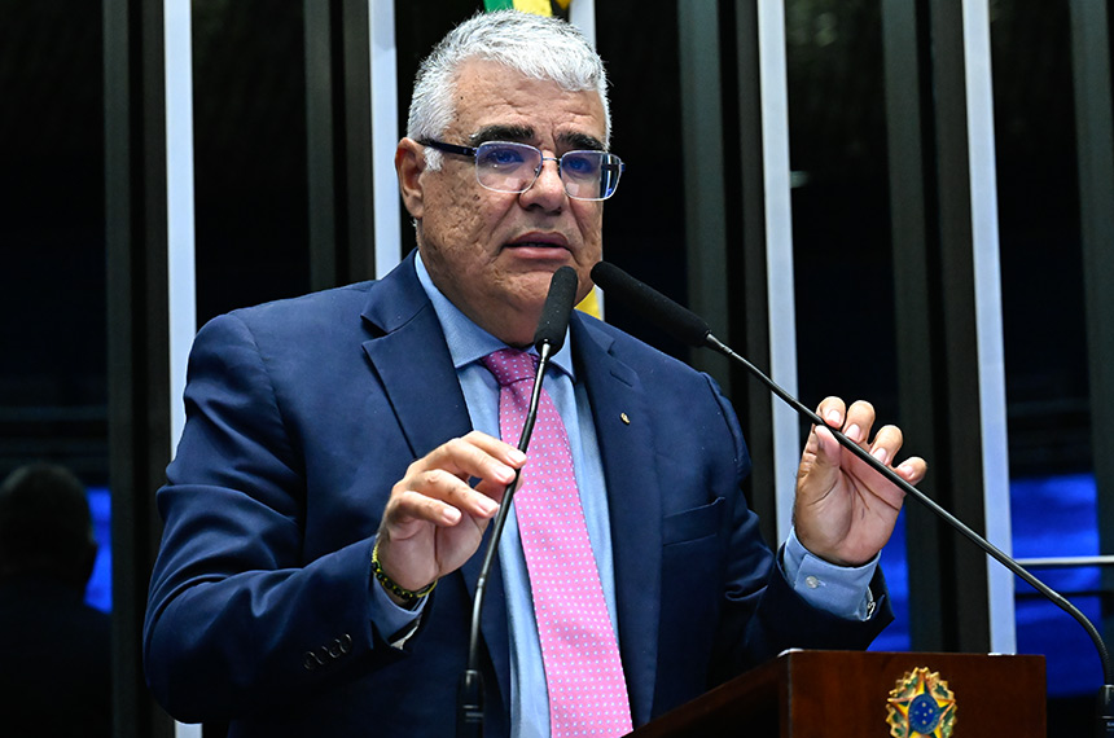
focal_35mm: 132
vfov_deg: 10.3
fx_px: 4077
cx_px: 557
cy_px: 369
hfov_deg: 15.6
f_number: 5.6
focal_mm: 88
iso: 6400
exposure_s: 1/100
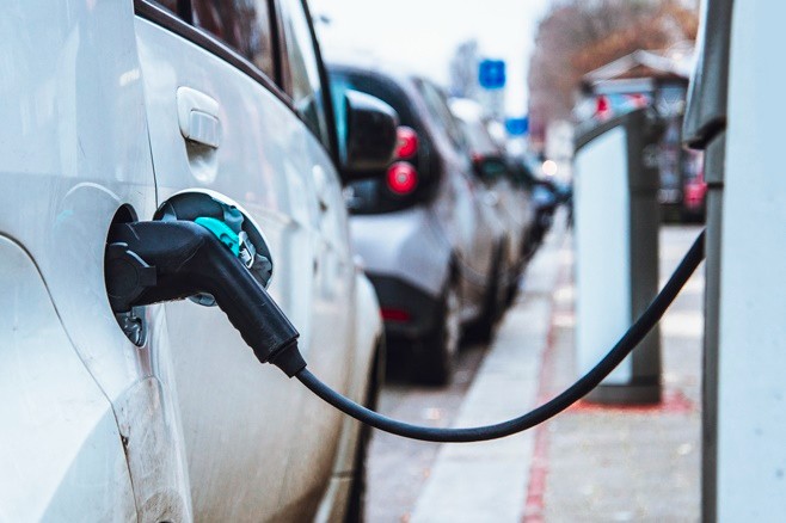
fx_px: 1418
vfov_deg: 20.9
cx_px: 393
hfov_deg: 31.0
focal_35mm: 65
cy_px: 262
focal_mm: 65
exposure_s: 1/250
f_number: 4.5
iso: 400
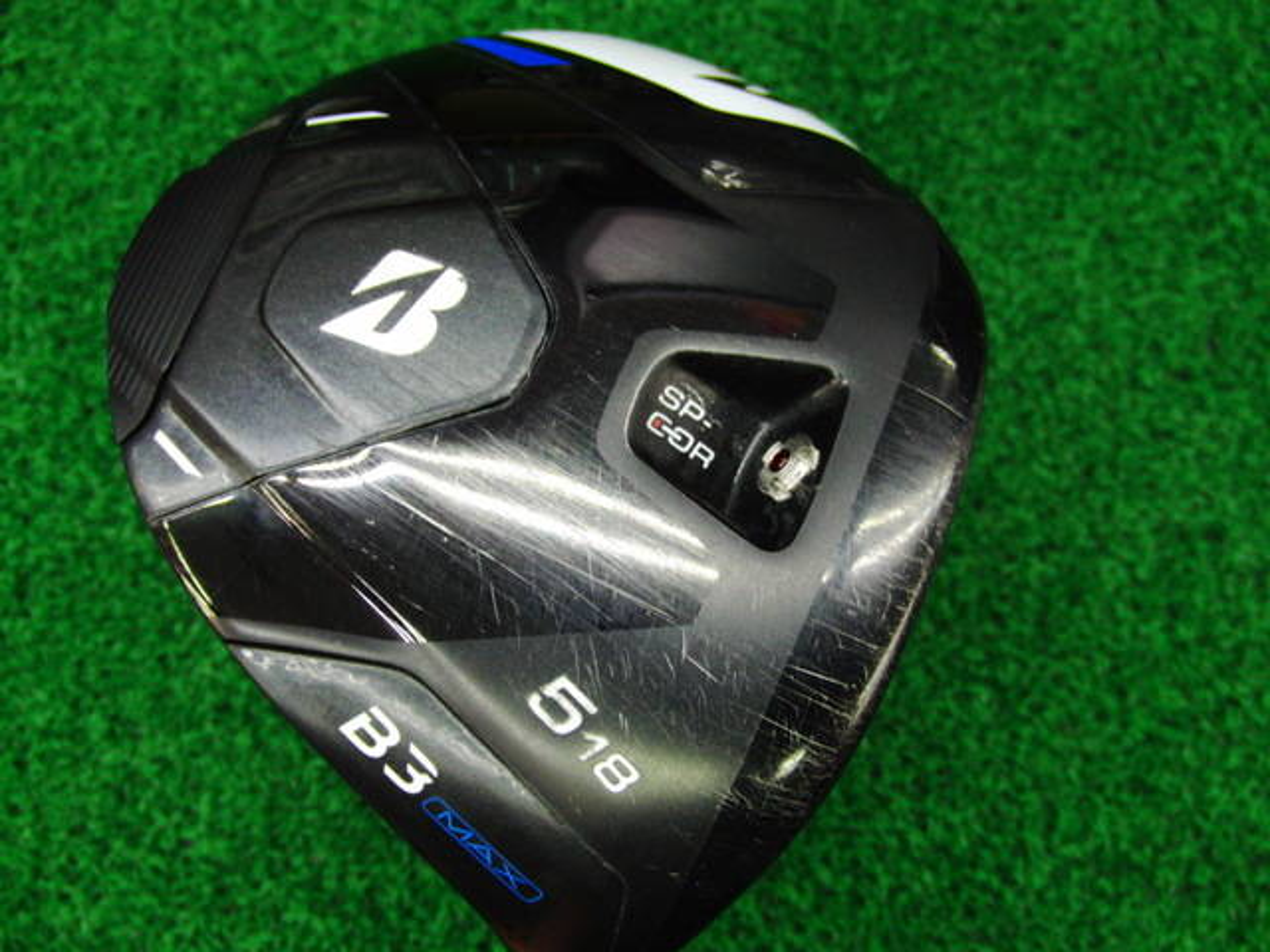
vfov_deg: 38.7
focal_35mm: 37
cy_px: 476
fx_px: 1357
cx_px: 635
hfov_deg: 50.1
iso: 400
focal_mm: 6.42
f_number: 3.6
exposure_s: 1/40
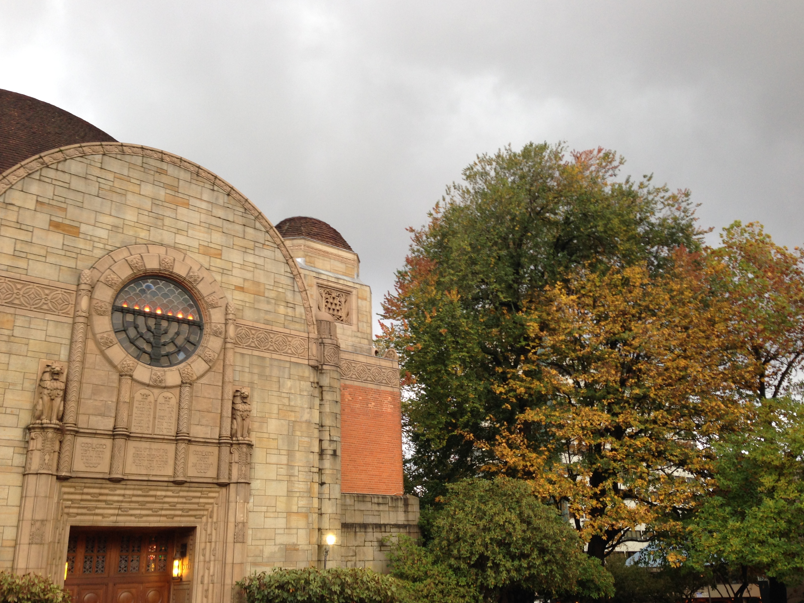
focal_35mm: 34
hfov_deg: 54.0
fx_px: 790
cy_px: 301
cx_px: 408
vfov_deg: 41.8
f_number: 2.4
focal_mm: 4.12
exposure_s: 1/24
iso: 50
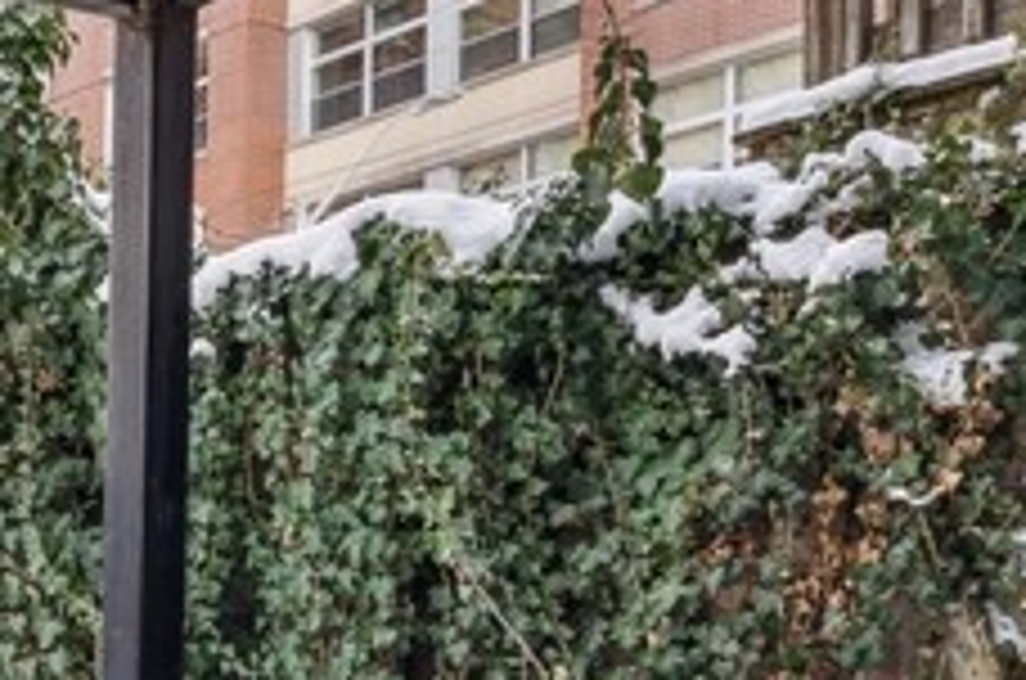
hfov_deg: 23.6
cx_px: -612
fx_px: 1792
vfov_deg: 20.6
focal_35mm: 63
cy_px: 714
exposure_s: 1/60
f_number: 8
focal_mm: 14
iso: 100
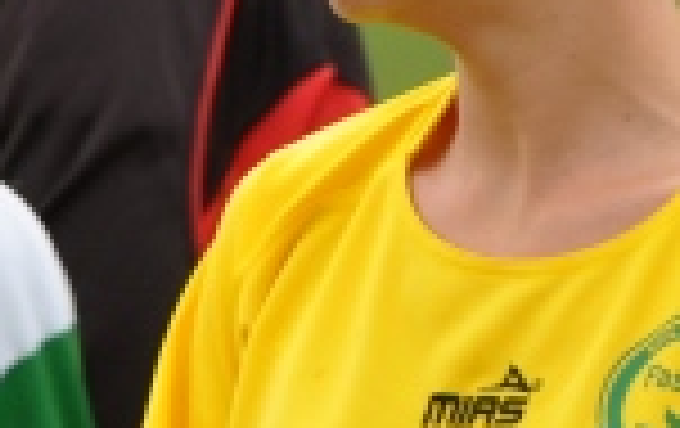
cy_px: 423
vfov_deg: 0.8
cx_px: 901
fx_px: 30022
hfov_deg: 1.3
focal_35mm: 1617
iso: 250
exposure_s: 1/500
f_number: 4
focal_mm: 200
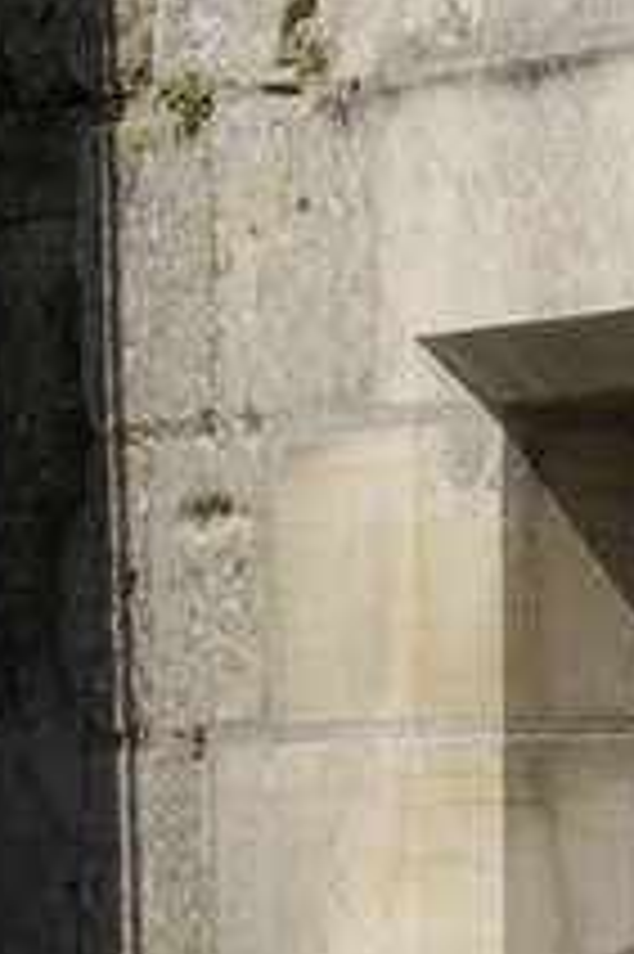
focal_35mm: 679
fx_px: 17965
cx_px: 1169
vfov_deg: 3.0
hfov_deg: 2.0
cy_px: 2070
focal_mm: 60
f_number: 12
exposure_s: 1/160
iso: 100
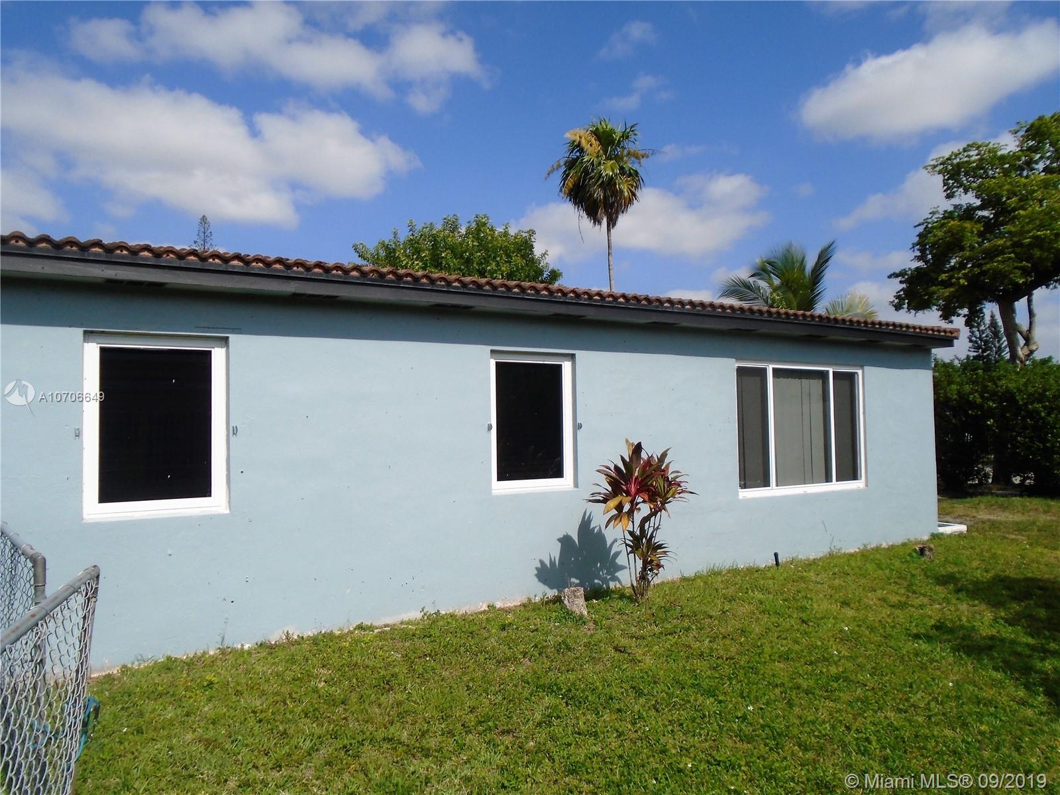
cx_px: 530
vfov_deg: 53.1
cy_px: 398
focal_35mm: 26
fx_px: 796
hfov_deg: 67.3
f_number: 8
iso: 100
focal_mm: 4.6
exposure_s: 1/320
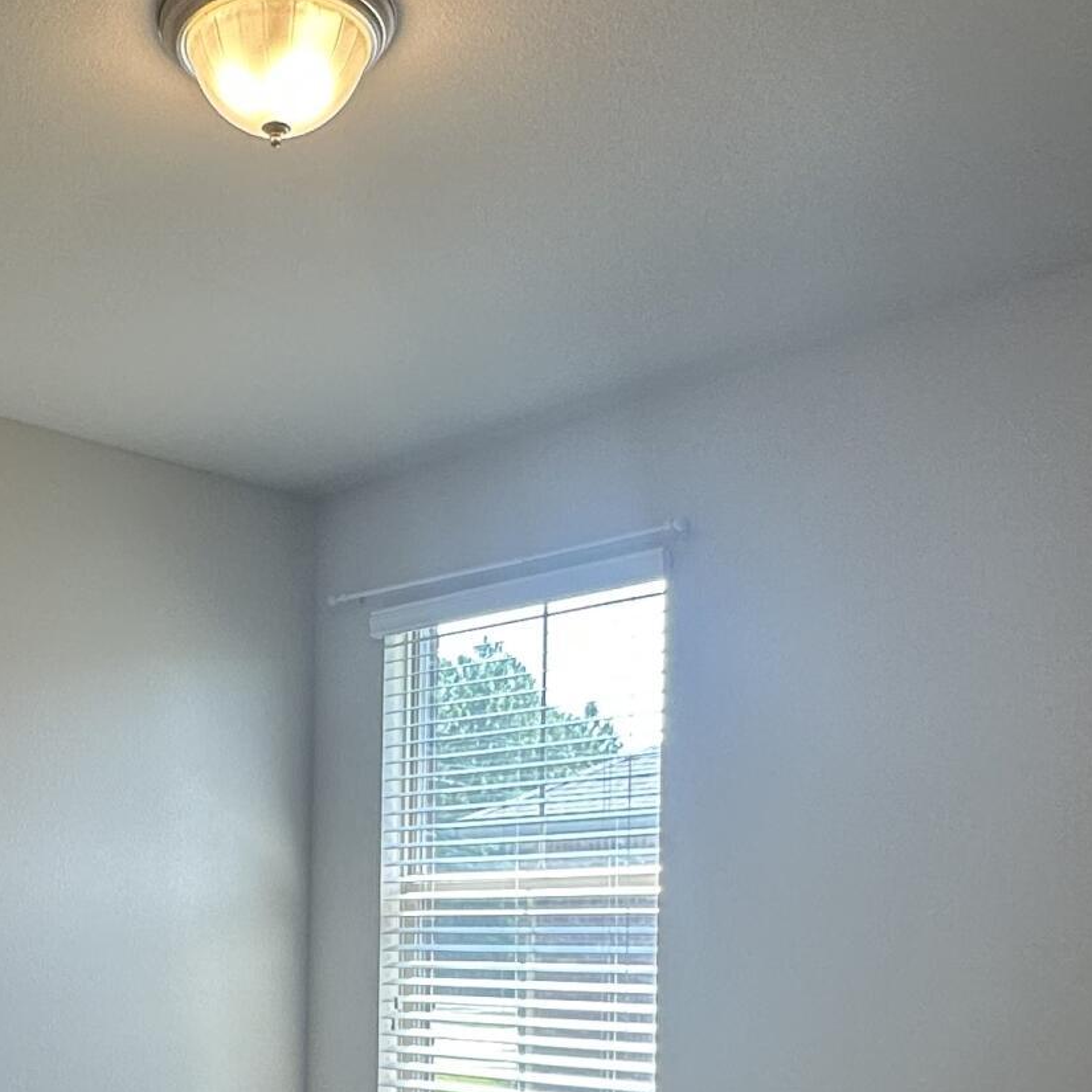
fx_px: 1606
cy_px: 954
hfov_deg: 36.2
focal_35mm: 45
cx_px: 203
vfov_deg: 35.6
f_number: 2.2
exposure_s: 1/120
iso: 50
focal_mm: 2.22
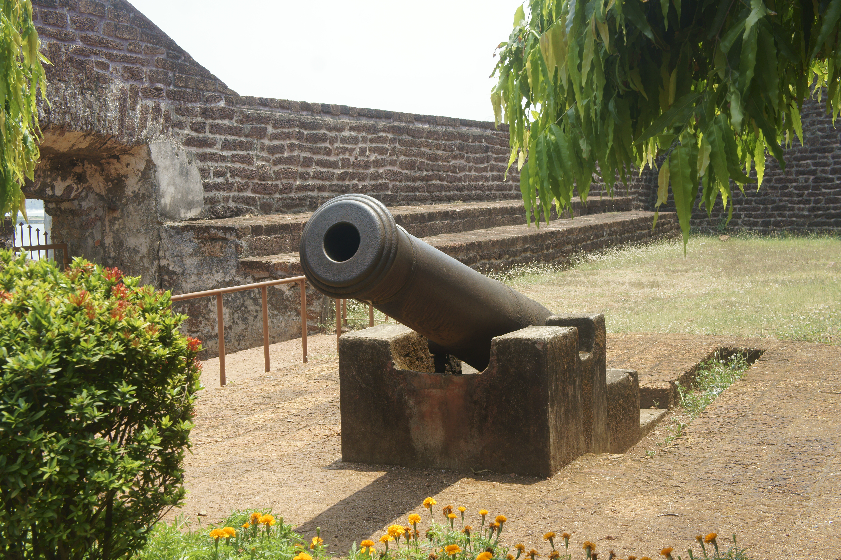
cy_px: 280
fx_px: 1156
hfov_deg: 40.0
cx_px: 420
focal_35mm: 50
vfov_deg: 27.2
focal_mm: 33
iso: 200
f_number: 8
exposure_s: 1/200
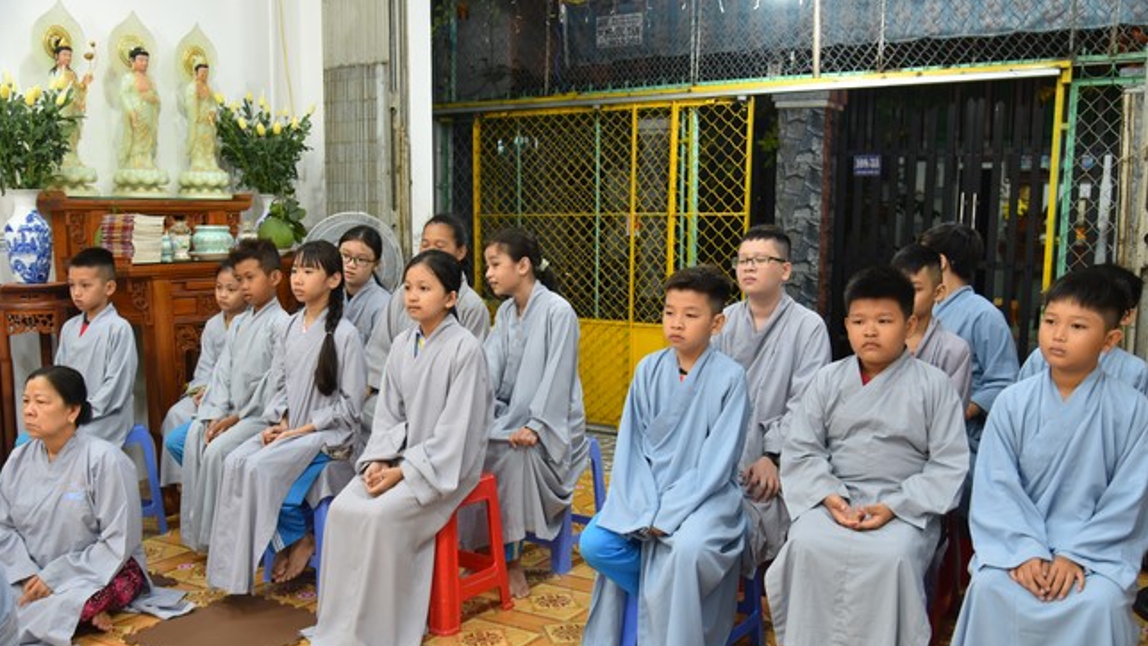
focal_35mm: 36
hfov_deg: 55.3
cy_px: 384
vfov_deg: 32.8
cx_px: 571
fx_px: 1096
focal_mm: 34
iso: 640
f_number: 4
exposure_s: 1/40
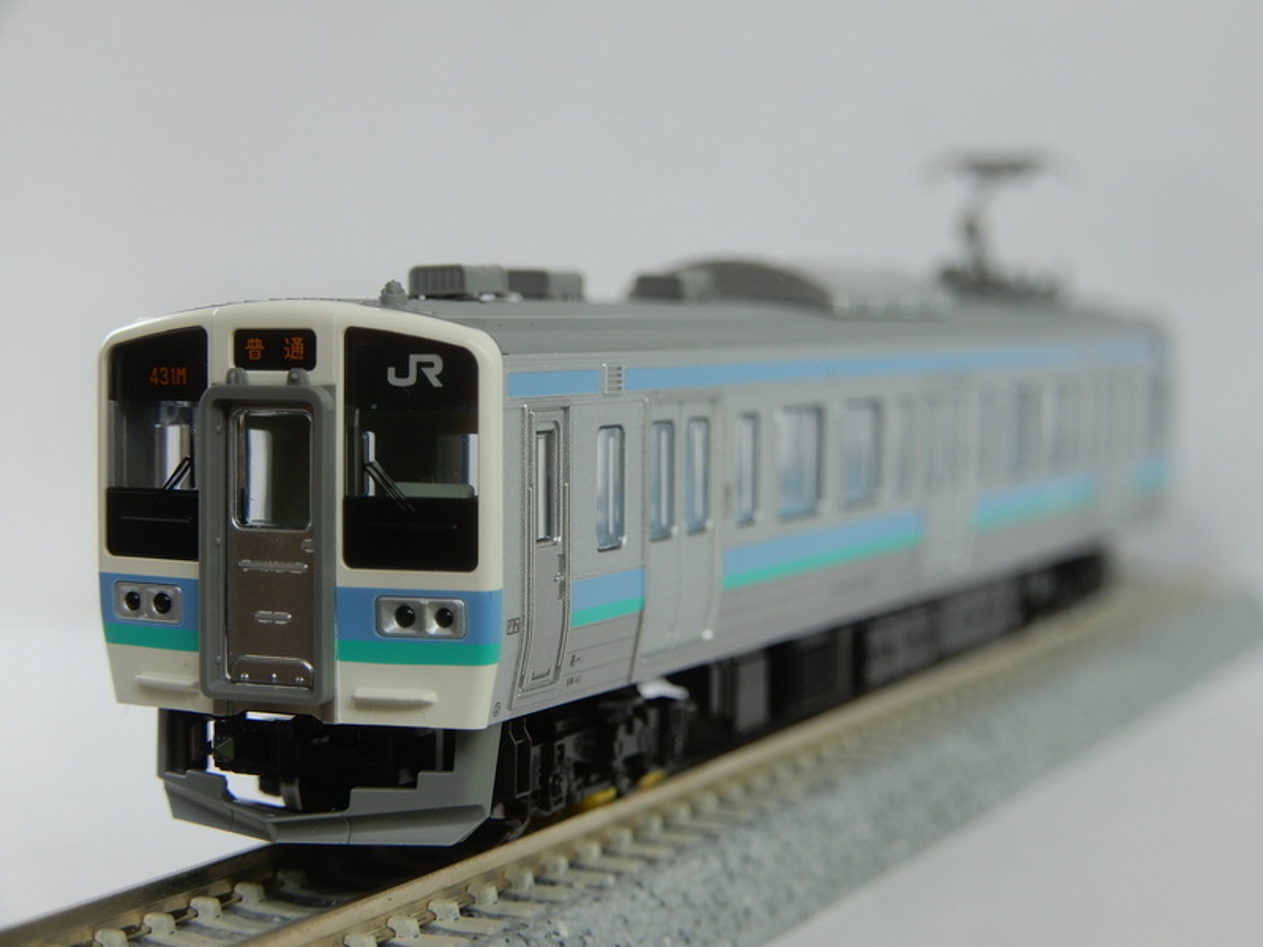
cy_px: 474
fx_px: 2809
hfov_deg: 25.3
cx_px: 632
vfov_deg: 19.1
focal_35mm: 77
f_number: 4.5
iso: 80
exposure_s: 1/30
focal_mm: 13.7
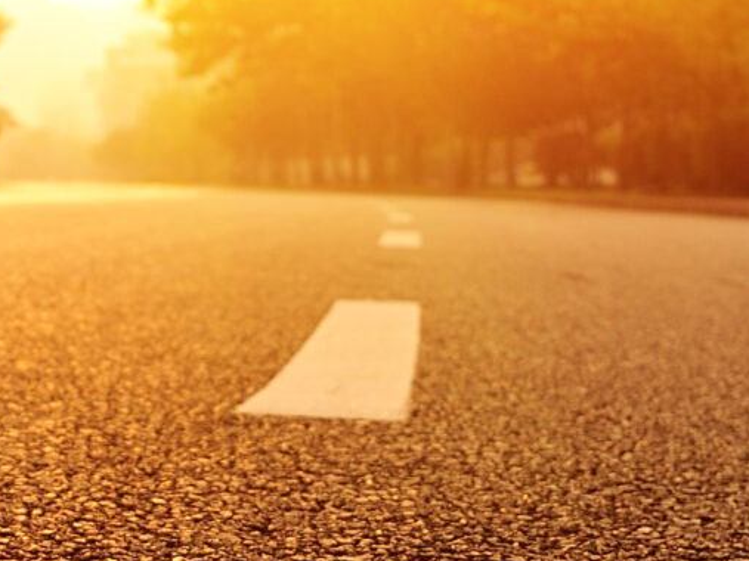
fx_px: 2098
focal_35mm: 97
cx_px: 56
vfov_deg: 15.2
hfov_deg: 19.8
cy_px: 417
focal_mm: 20
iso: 250
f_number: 3.5
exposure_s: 1/1600
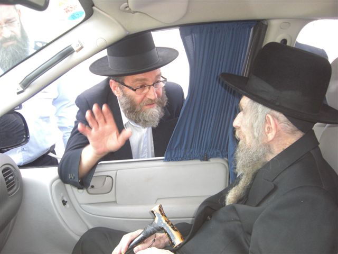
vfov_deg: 37.7
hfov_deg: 49.0
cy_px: 127
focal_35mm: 38
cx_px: 169
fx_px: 371
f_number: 2.7
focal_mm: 6.2
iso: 200
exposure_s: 1/80
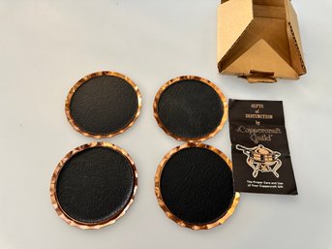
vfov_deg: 56.8
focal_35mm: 24
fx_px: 230
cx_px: 166
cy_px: 124
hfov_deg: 71.6
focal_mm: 6.86
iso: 400
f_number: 1.78
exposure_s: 1/60
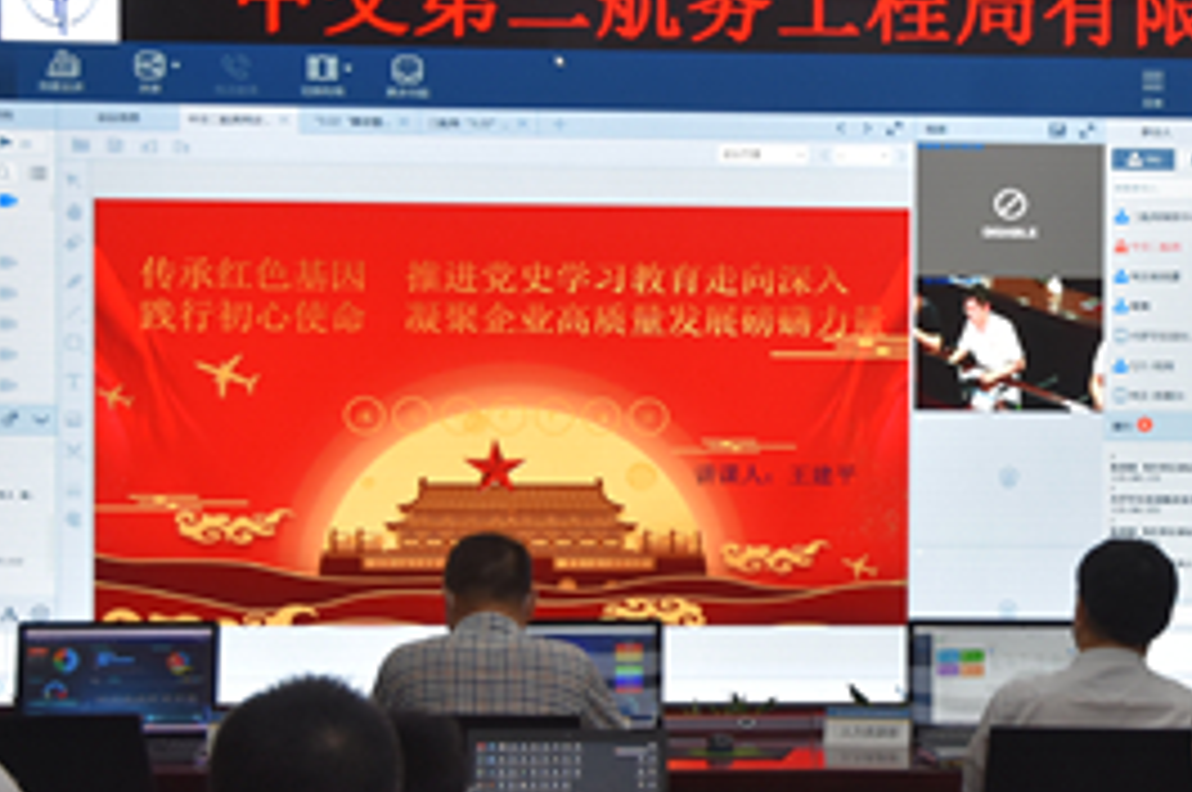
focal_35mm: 114
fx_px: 3778
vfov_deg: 12.0
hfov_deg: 17.6
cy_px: 430
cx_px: 1093
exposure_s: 1/125
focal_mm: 31
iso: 500
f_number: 5.6
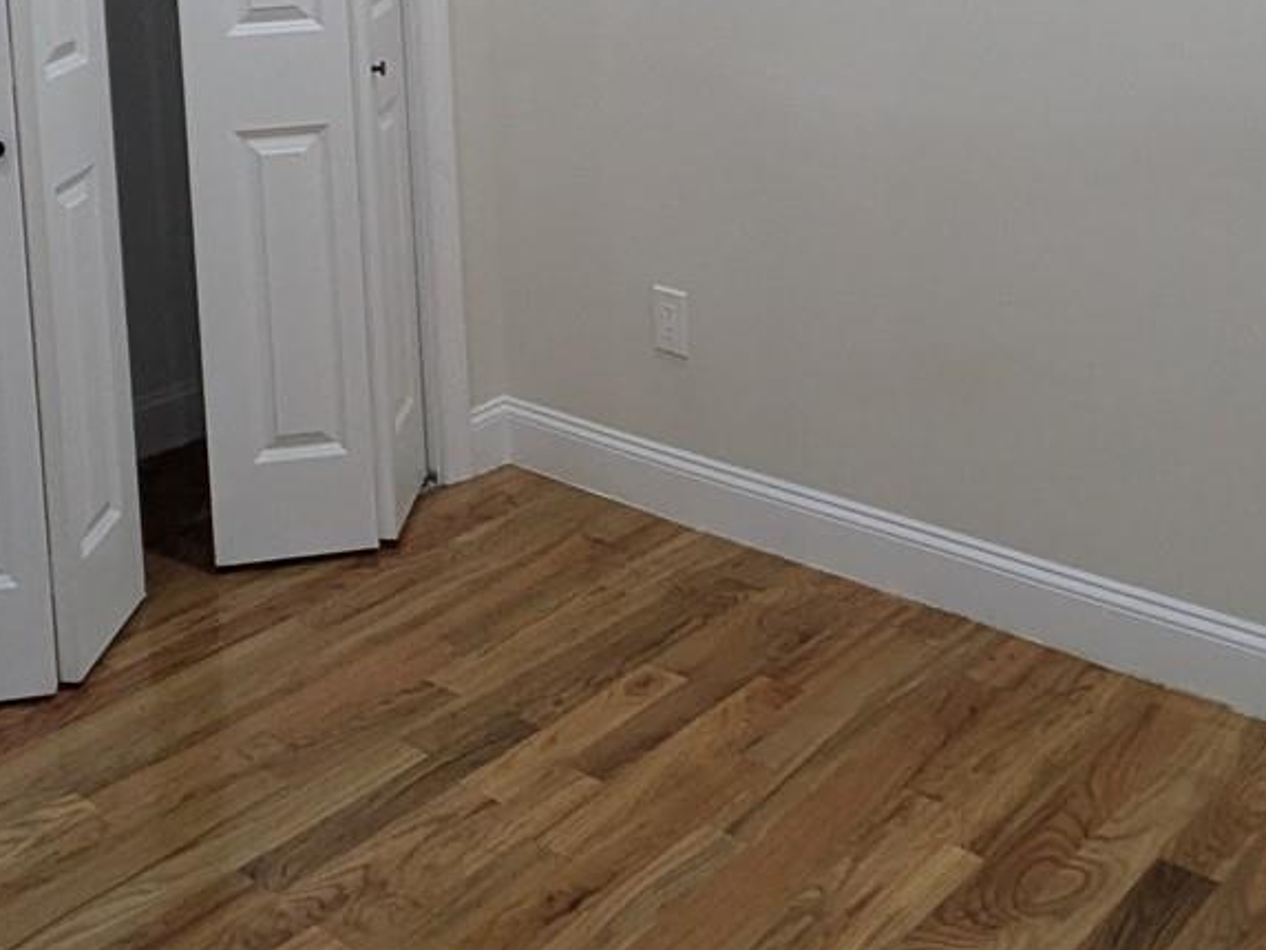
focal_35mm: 50
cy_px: -82
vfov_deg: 26.9
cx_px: 484
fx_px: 1829
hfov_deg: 38.0
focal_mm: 1.83
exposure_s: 1/40
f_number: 2.2
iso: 115
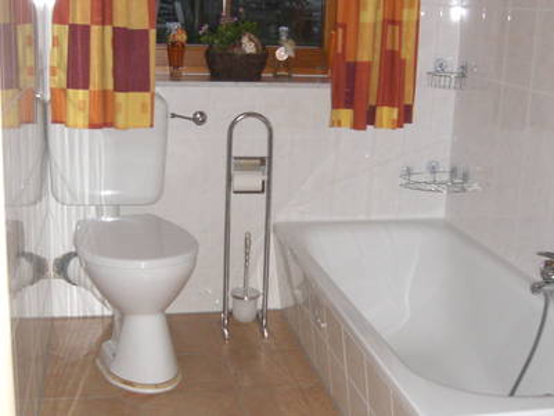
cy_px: 208
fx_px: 608
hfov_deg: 49.0
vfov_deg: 37.7
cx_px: 277
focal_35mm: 38
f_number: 3.1
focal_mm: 6.3
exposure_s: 1/60
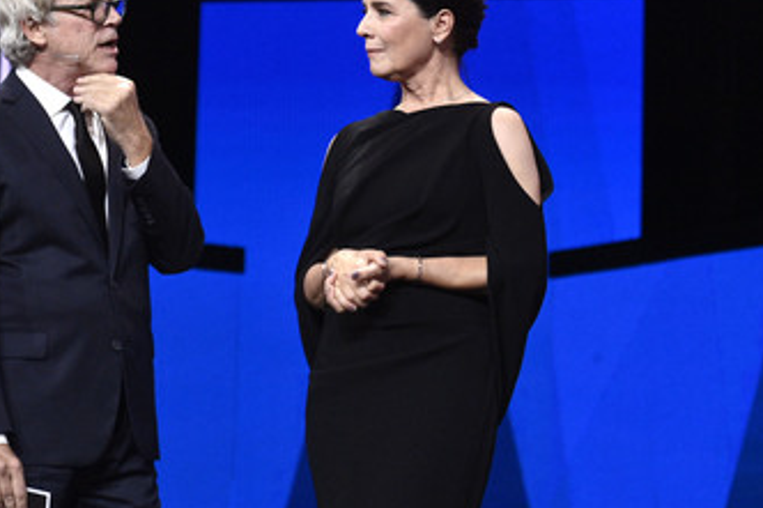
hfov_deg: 10.8
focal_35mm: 190
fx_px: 4025
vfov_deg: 7.2
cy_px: 237
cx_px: 284
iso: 10000
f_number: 5.6
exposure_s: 1/200
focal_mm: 140
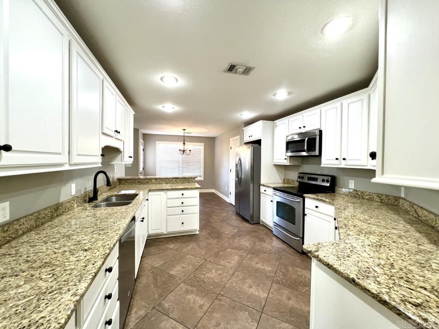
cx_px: 220
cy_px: 164
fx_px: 165
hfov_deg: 106.2
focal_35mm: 13
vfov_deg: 89.9
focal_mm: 1.57
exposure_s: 1/60
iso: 125
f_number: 1.8
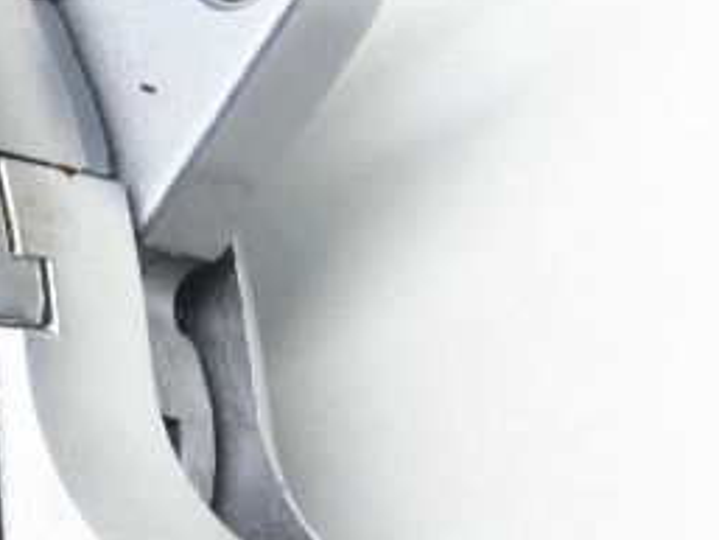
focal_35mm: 327
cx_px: -299
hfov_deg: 6.0
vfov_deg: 4.6
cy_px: 285
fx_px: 6795
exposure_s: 1/40
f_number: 6.7
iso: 200
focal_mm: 18.8
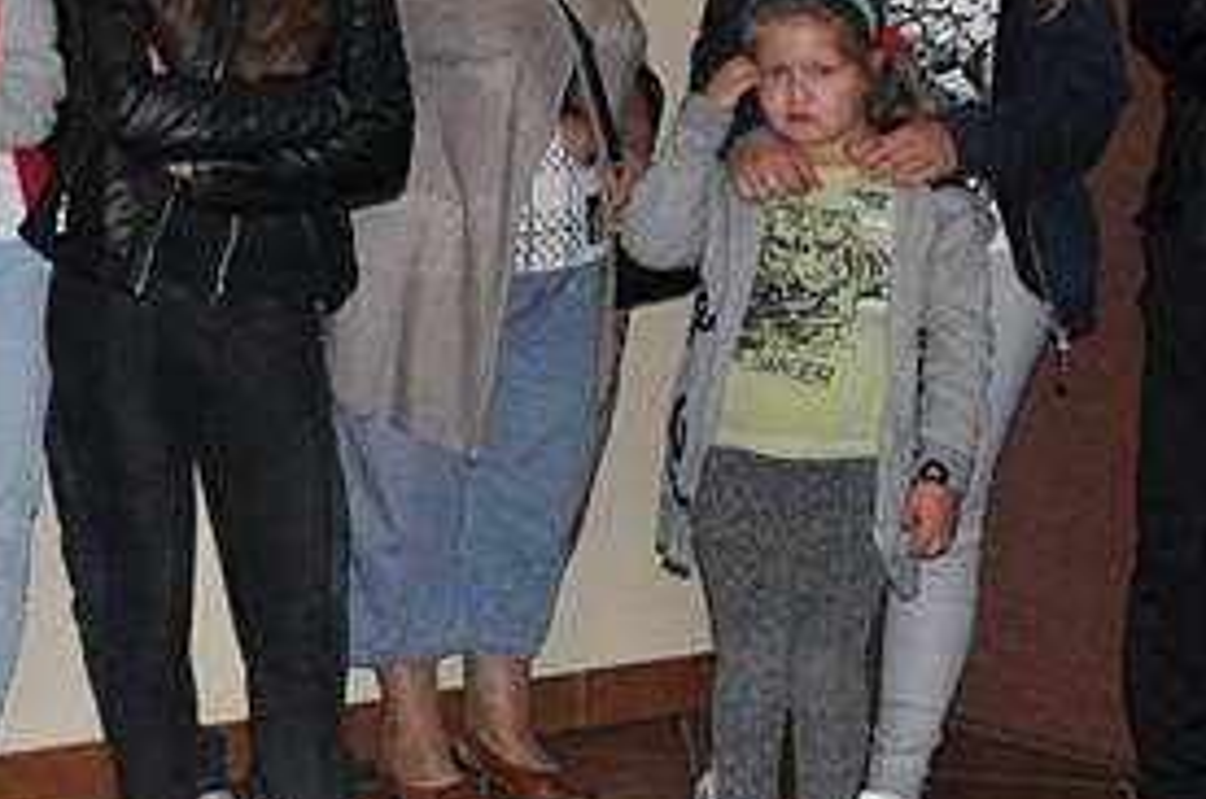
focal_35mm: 116
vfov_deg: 11.8
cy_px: 282
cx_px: -463
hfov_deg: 16.5
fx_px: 3864
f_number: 5
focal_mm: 25
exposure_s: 1/60
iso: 1600
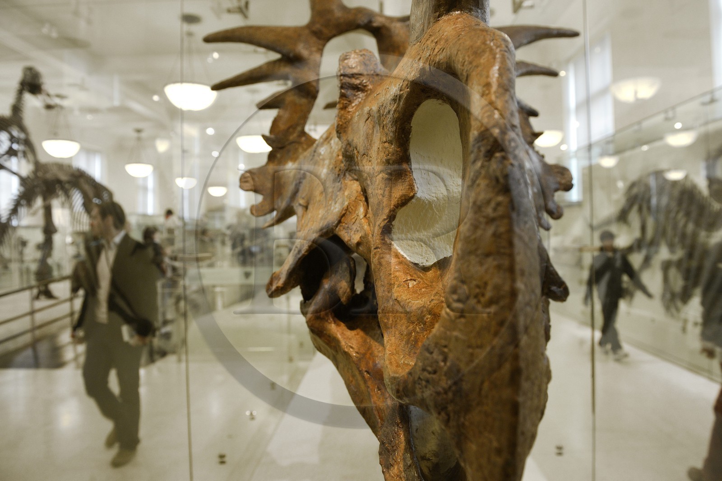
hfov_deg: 73.8
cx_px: 361
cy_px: 240
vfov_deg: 53.1
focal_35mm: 24
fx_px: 481
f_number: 4
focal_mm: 24
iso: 1600
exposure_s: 1/50
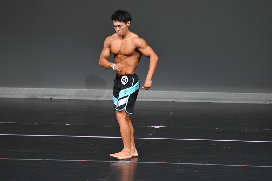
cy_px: 90
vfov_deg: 4.0
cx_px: 136
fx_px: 2605
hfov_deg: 6.0
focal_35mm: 345
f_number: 5.6
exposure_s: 1/400
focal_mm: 230
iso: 4000
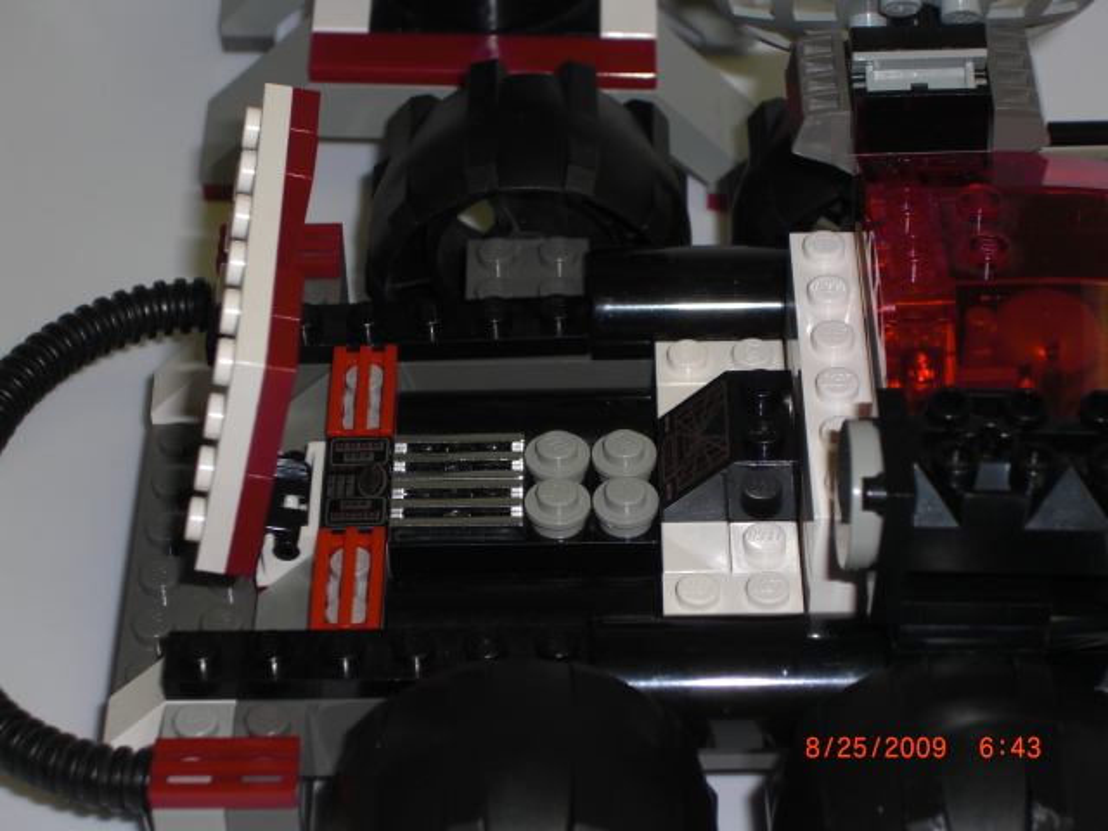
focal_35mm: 108
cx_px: 554
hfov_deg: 18.2
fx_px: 3457
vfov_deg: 13.7
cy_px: 416
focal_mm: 18.9
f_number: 5.3
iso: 50
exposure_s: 1/60
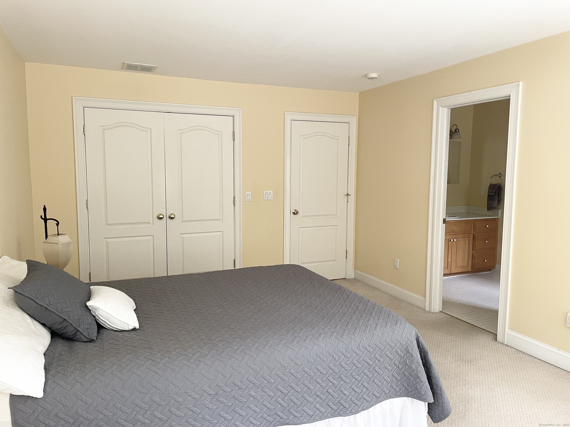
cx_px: 285
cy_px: 214
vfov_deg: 53.1
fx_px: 428
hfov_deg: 67.3
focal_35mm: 26
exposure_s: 1/60
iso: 250
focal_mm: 4.2
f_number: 1.6
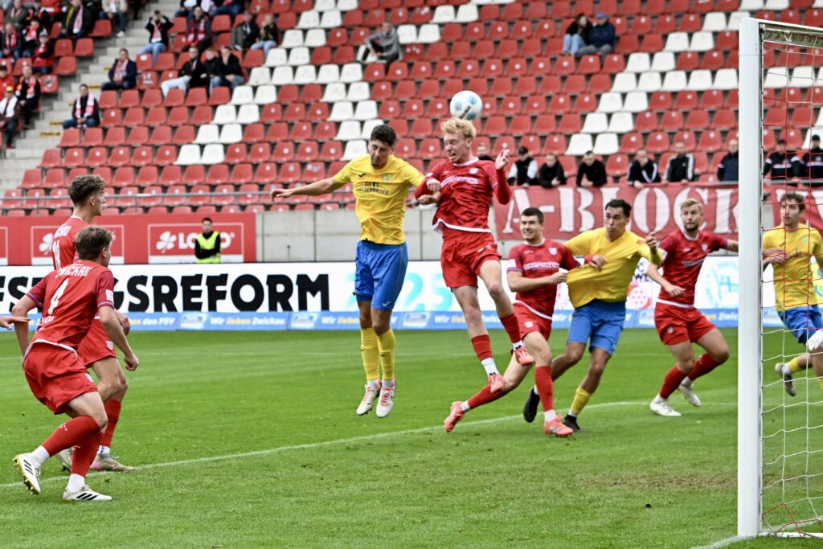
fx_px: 3086
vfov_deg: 10.2
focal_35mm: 135
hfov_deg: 15.2
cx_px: 412
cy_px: 274
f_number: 5
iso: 5000
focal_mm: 135
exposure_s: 1/1600
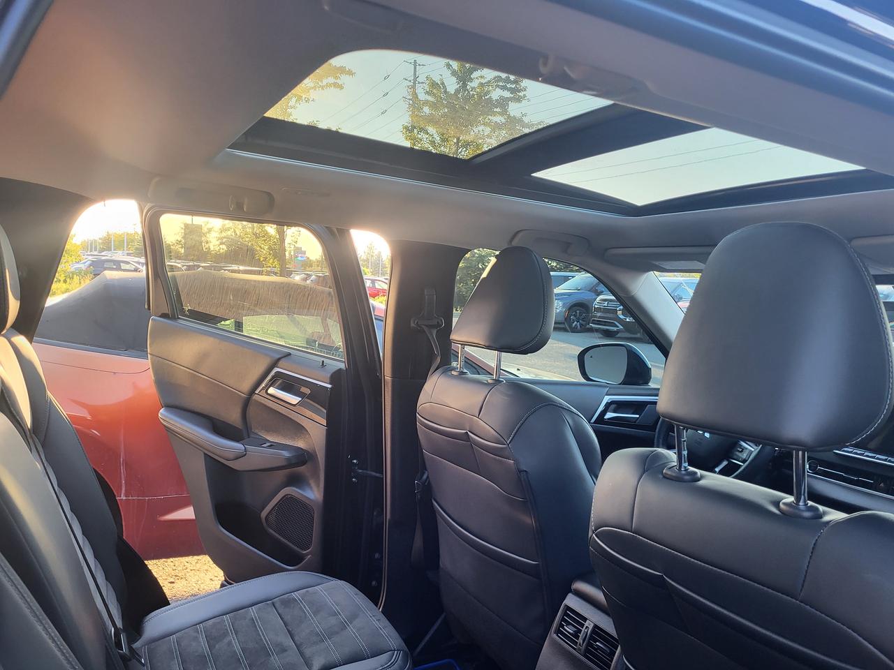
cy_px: 335
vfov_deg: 53.1
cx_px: 447
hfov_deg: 67.3
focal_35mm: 26
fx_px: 671
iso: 80
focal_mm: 5.4
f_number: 1.8
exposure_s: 1/100
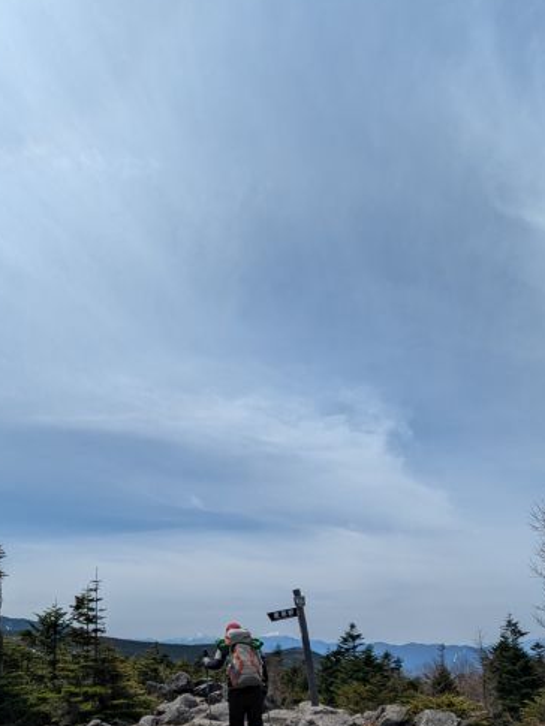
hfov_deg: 53.0
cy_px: 557
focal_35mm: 26
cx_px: 246
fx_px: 546
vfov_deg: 62.8
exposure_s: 1/4587
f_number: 2.2
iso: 47
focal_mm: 1.83
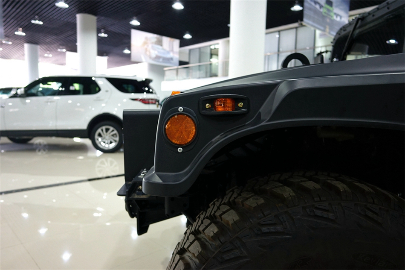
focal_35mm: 24
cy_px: 135
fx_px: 270
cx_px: 202
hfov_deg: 73.8
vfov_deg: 53.1
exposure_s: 1/60
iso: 640
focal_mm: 24
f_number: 4
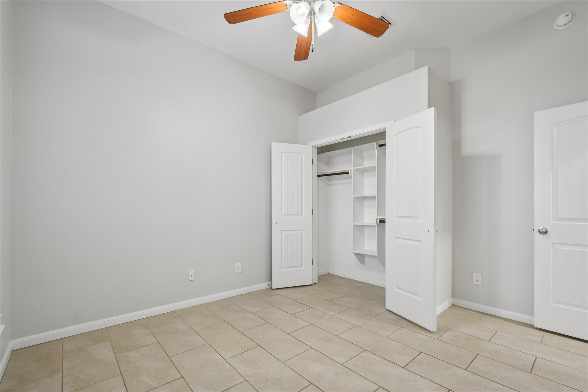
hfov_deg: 100.4
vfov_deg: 77.3
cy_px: 196
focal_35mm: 15
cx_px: 294
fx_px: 245
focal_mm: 10
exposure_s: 1/20
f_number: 8
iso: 400
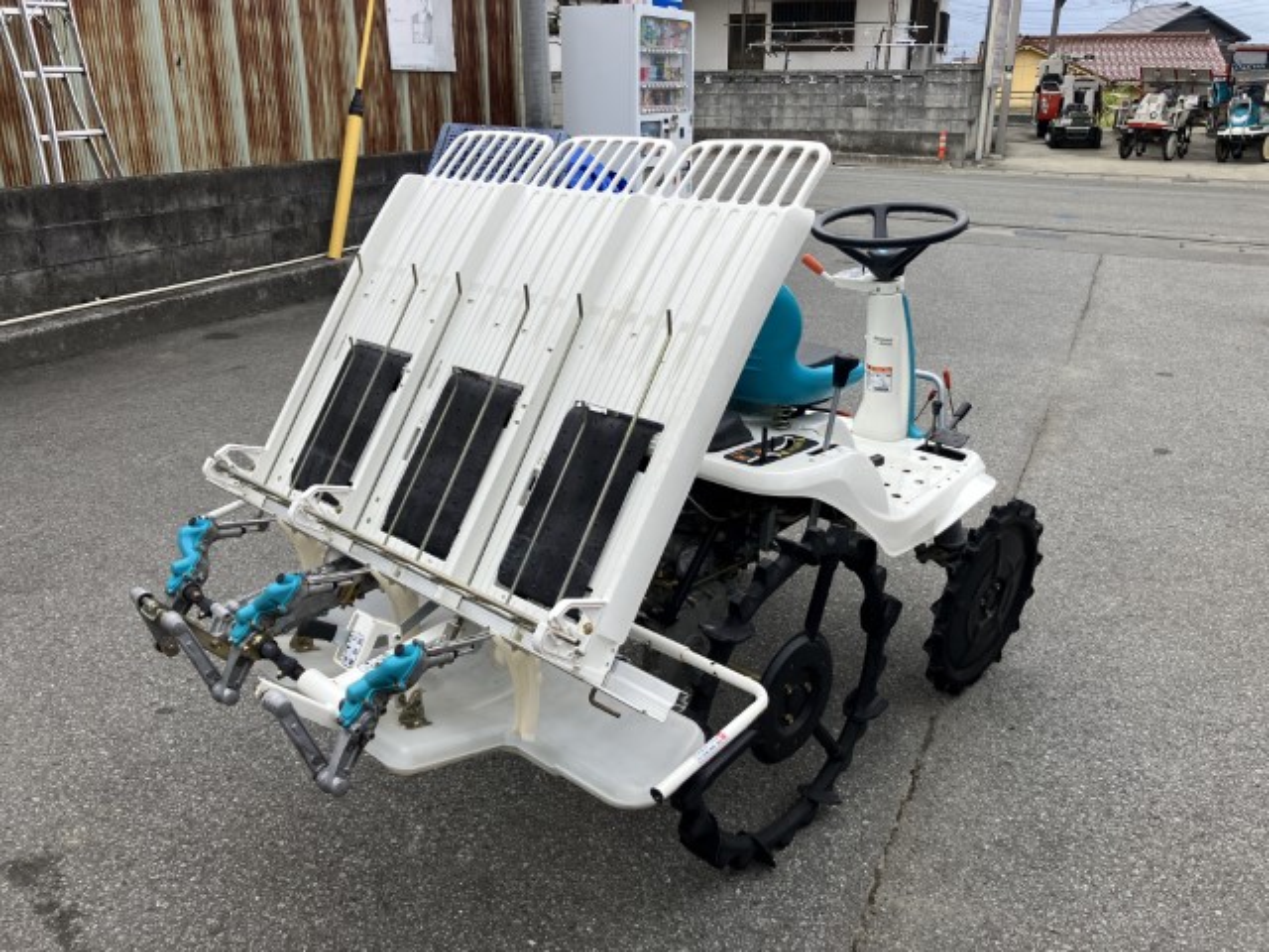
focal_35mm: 28
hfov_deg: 63.4
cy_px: 476
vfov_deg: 49.7
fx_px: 1026
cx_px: 634
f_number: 1.8
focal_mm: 3.99
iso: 32
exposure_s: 1/1156
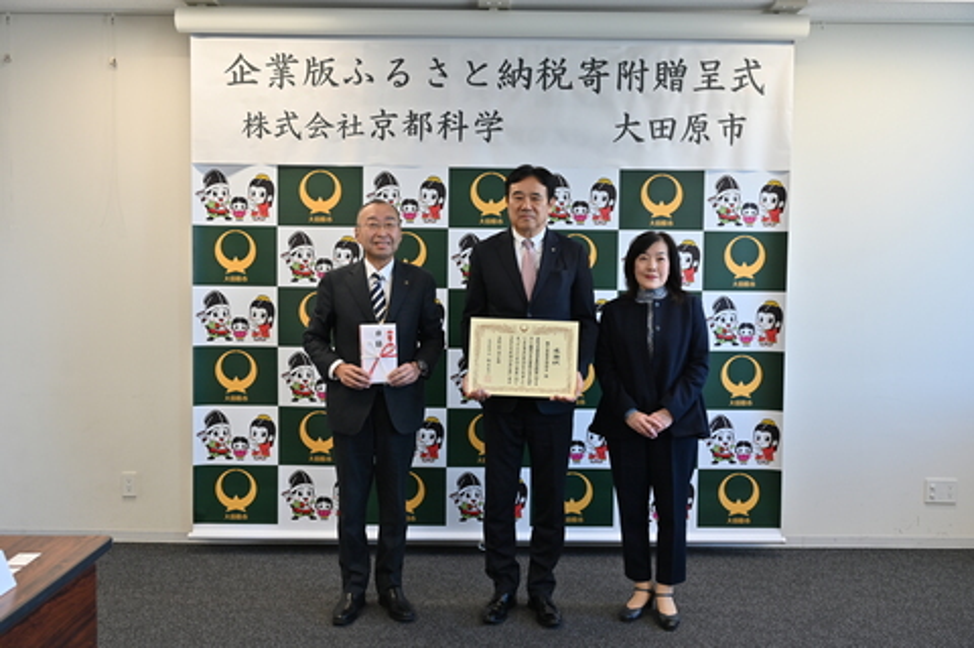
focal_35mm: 34
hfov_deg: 56.5
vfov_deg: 39.3
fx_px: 905
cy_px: 324
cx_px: 487
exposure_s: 1/100
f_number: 4.8
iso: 320
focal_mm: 33.5
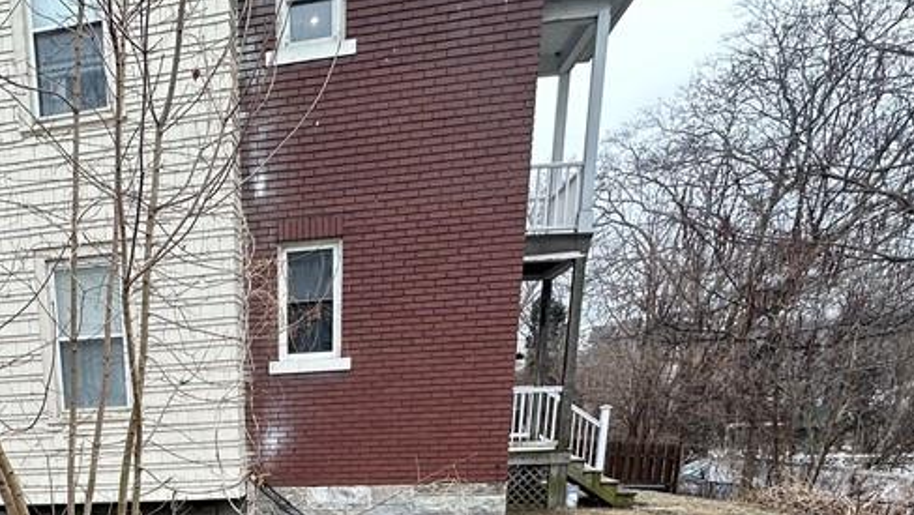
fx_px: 776
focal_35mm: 32
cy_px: 637
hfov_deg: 56.4
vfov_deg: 30.5
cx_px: 178
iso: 50
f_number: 2.2
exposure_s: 1/99
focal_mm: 2.22
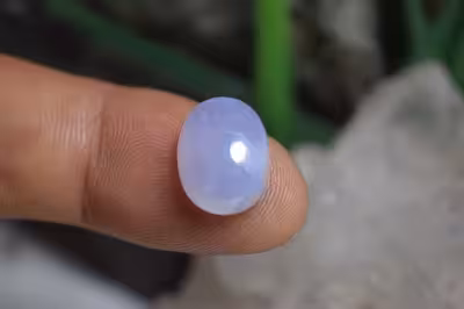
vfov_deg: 16.5
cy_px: 154
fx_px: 1062
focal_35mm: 82
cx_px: 232
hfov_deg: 24.6
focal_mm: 55
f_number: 5.6
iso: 400
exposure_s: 1/80
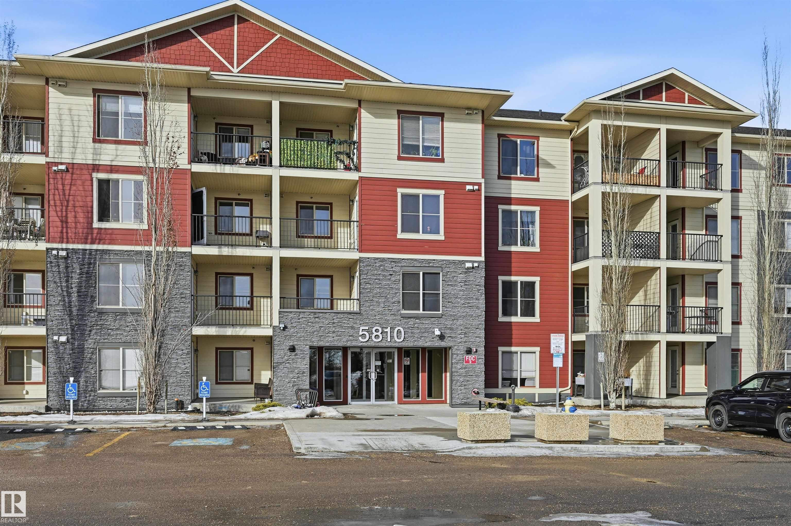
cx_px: 396
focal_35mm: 30
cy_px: 263
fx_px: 659
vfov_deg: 43.5
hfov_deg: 62.0
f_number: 8
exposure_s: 1/1000
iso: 100
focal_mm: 30
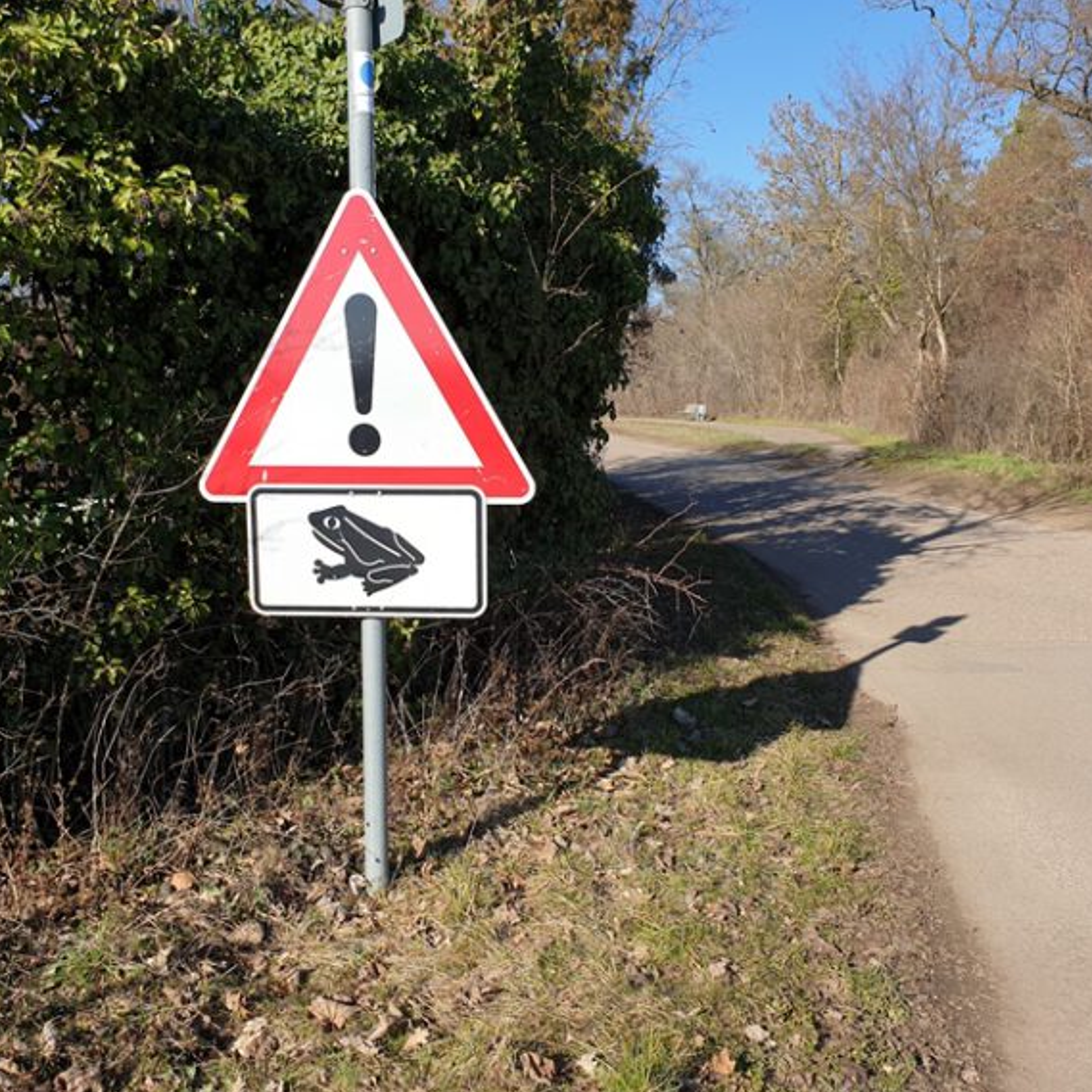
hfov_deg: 52.4
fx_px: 1106
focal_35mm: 31
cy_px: 551
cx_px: 470
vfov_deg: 52.5
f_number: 2.4
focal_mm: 4.3
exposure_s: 1/1151
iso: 50
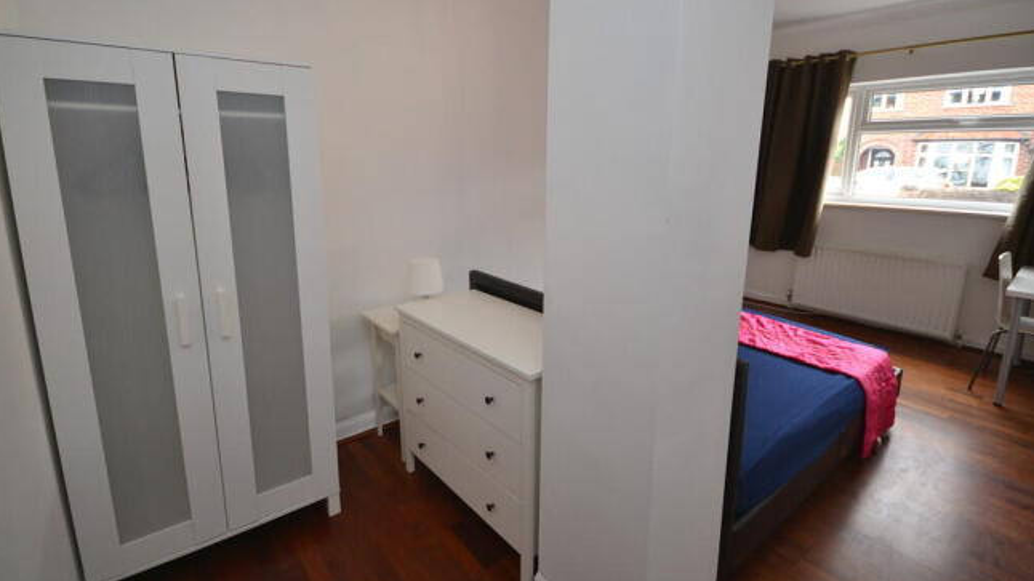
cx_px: 518
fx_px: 481
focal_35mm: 18
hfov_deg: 94.2
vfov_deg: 62.0
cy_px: 244
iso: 450
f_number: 4.2
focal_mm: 11
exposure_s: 1/60
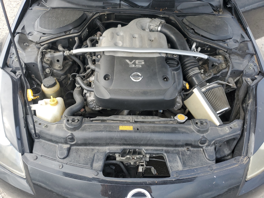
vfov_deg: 53.1
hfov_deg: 67.3
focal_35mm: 26
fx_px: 198
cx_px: 132
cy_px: 99
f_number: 1.5
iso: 50
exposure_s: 1/556
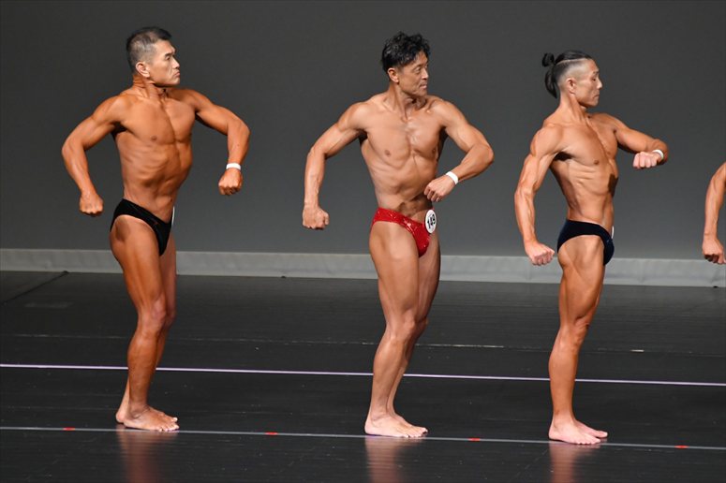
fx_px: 6954
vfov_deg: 4.0
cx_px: 363
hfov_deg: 6.0
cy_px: 242
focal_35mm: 345
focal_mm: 230
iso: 4000
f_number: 5.6
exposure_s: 1/400
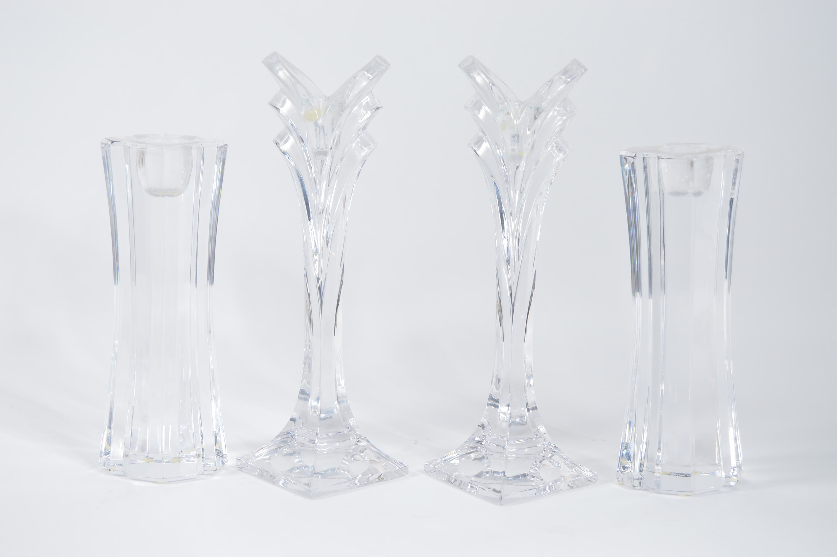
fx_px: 1916
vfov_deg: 16.5
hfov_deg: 24.6
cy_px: 278
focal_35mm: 82
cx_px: 418
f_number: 7.1
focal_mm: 55
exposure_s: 1/80
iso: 100
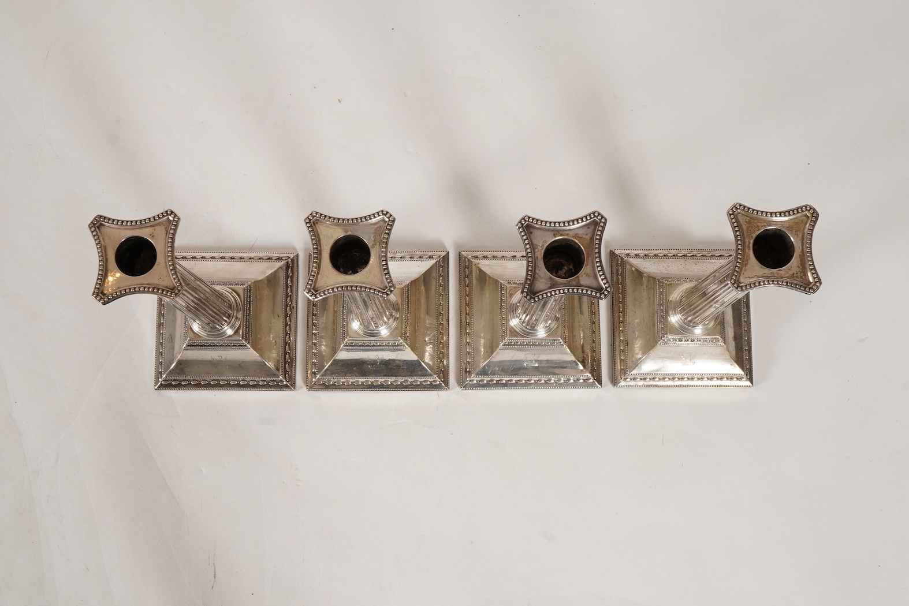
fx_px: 1136
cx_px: 454
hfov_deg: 43.6
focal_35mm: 45
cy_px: 303
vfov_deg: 29.9
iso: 400
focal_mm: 30
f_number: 22
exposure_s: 1/125
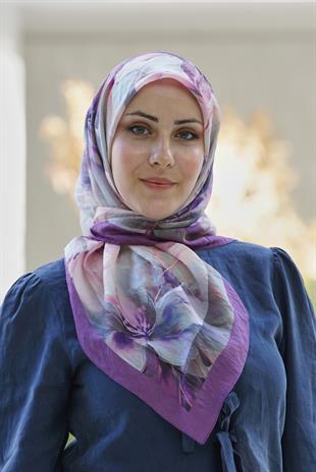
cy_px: 236
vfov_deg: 10.3
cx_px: 158
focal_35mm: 200
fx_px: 2629
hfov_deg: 6.9
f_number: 5.6
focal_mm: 200
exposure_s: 1/125
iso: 500
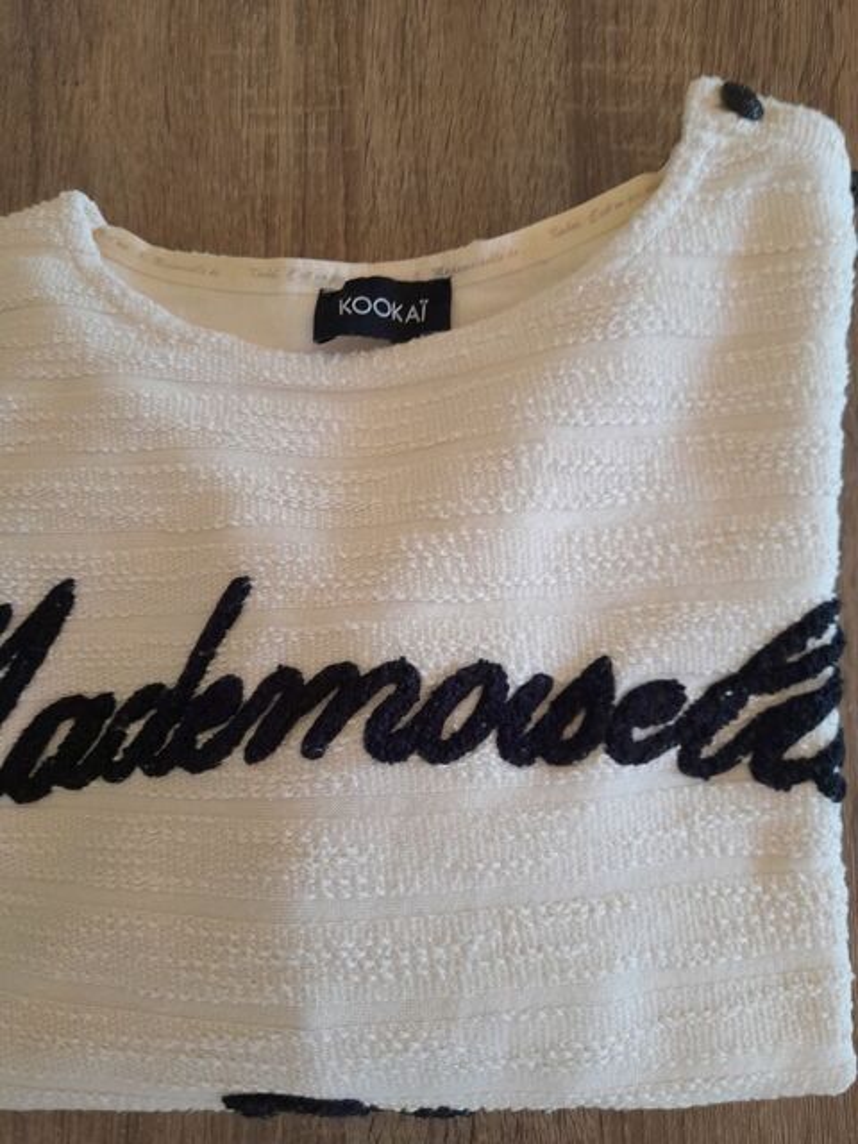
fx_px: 826
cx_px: 429
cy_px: 572
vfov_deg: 69.4
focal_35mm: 25
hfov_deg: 54.9
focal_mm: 4.6
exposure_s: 1/50
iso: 50
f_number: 2
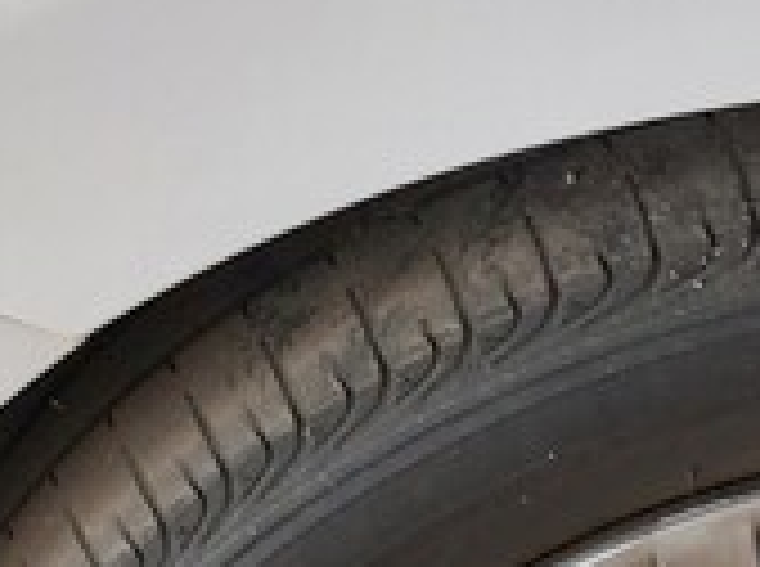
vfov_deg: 16.2
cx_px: 616
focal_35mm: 89
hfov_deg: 21.8
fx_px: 1950
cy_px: 549
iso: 250
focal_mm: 5.23
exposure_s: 1/50
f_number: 1.8
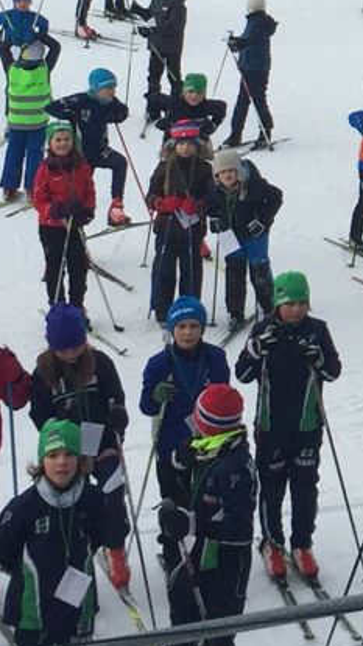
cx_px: 785
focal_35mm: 138
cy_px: -75
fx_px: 2365
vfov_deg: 15.2
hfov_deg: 8.2
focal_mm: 4.15
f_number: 2.2
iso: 32
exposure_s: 1/879
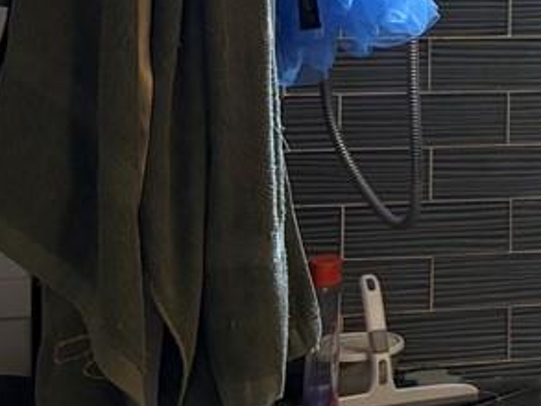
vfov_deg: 10.3
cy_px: -111
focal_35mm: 142
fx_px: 2220
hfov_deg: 11.6
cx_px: 1263
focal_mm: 5.96
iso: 125
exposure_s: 1/161
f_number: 1.6
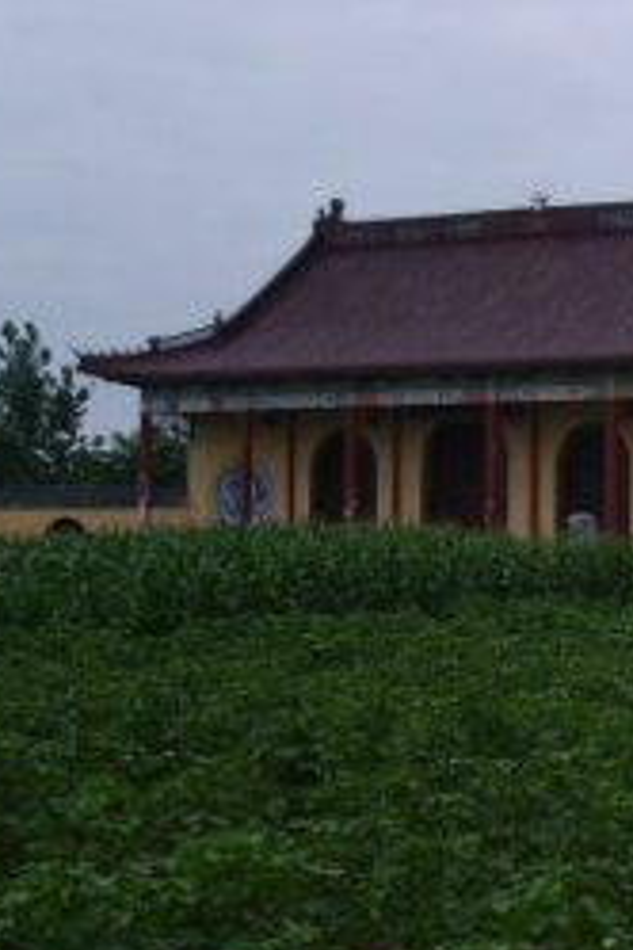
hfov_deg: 14.7
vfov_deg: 23.1
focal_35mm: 88
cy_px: 422
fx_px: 2321
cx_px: 877
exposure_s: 1/350
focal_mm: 7.2
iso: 50
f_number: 3
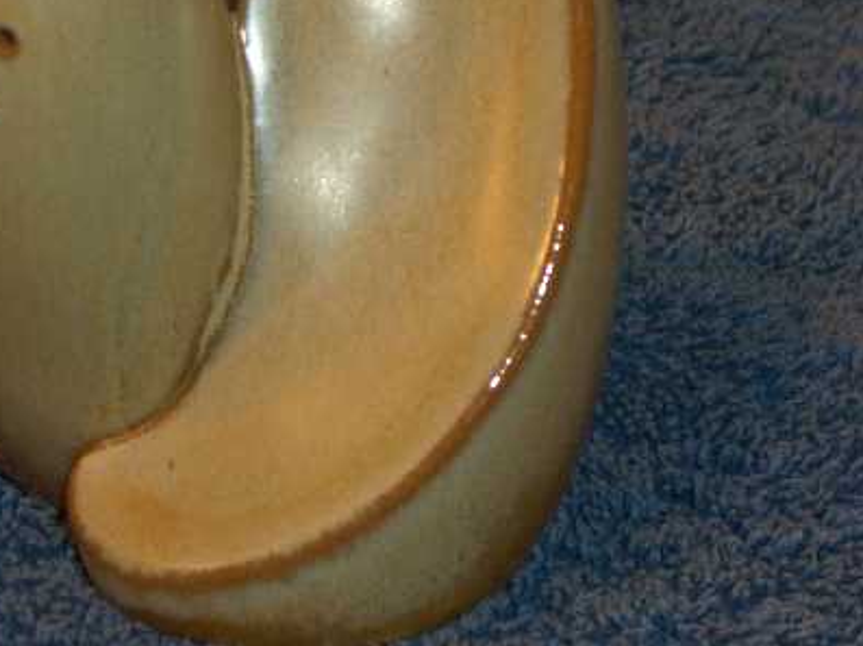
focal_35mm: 184
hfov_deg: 10.7
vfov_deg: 8.0
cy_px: 161
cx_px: 176
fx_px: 4583
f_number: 5.4
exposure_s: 1/30
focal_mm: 23.7
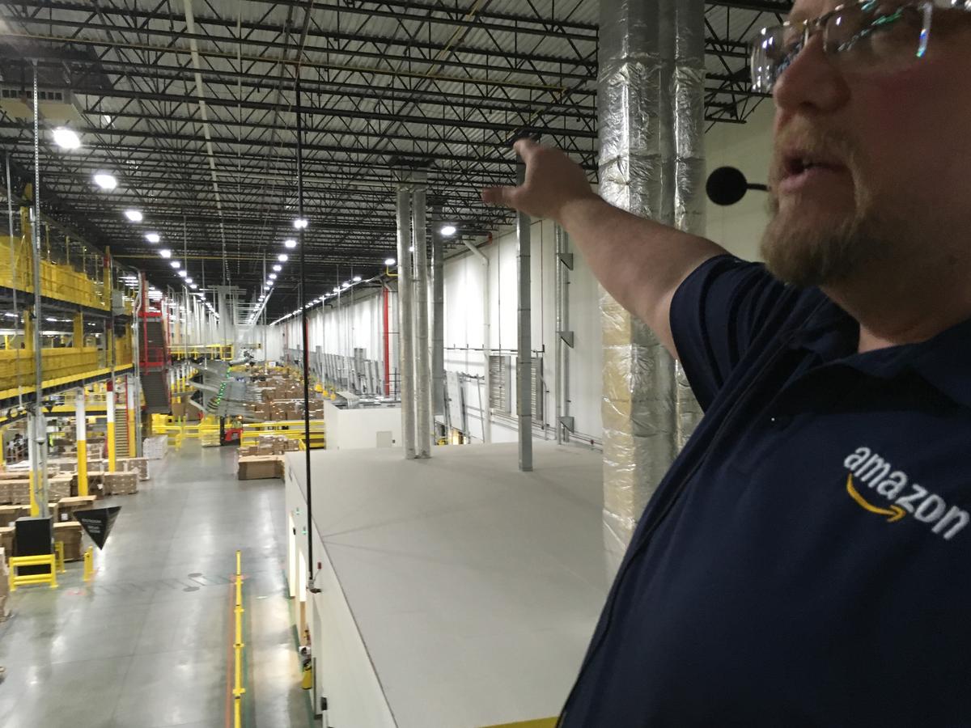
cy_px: 364
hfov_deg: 61.7
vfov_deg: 48.2
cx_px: 486
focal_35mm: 29
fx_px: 813
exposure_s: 1/30
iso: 200
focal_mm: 4.15
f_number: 2.2
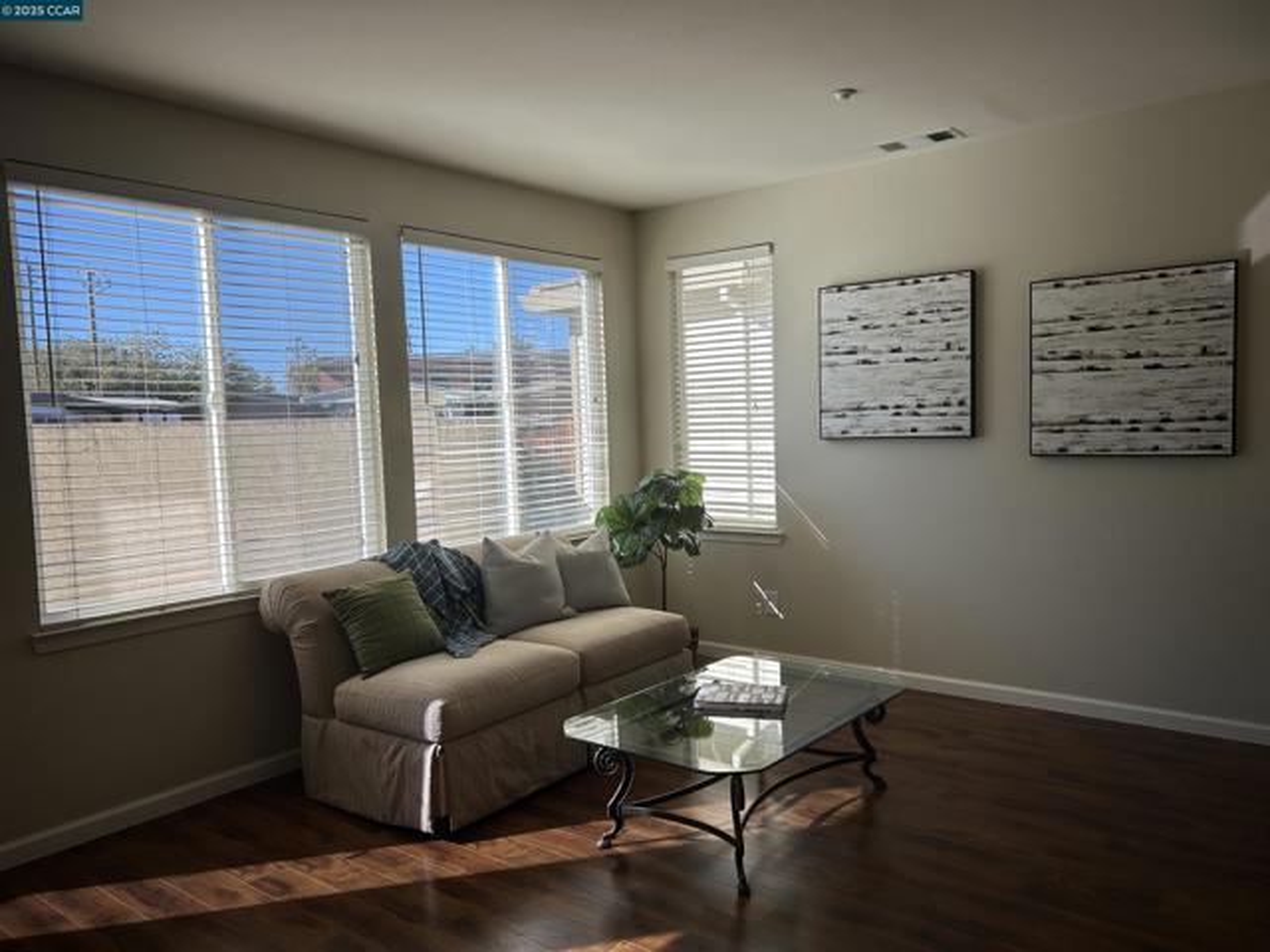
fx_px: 954
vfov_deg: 53.1
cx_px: 635
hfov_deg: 67.3
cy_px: 476
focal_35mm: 26
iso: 50
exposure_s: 1/965
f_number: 1.5
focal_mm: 5.7
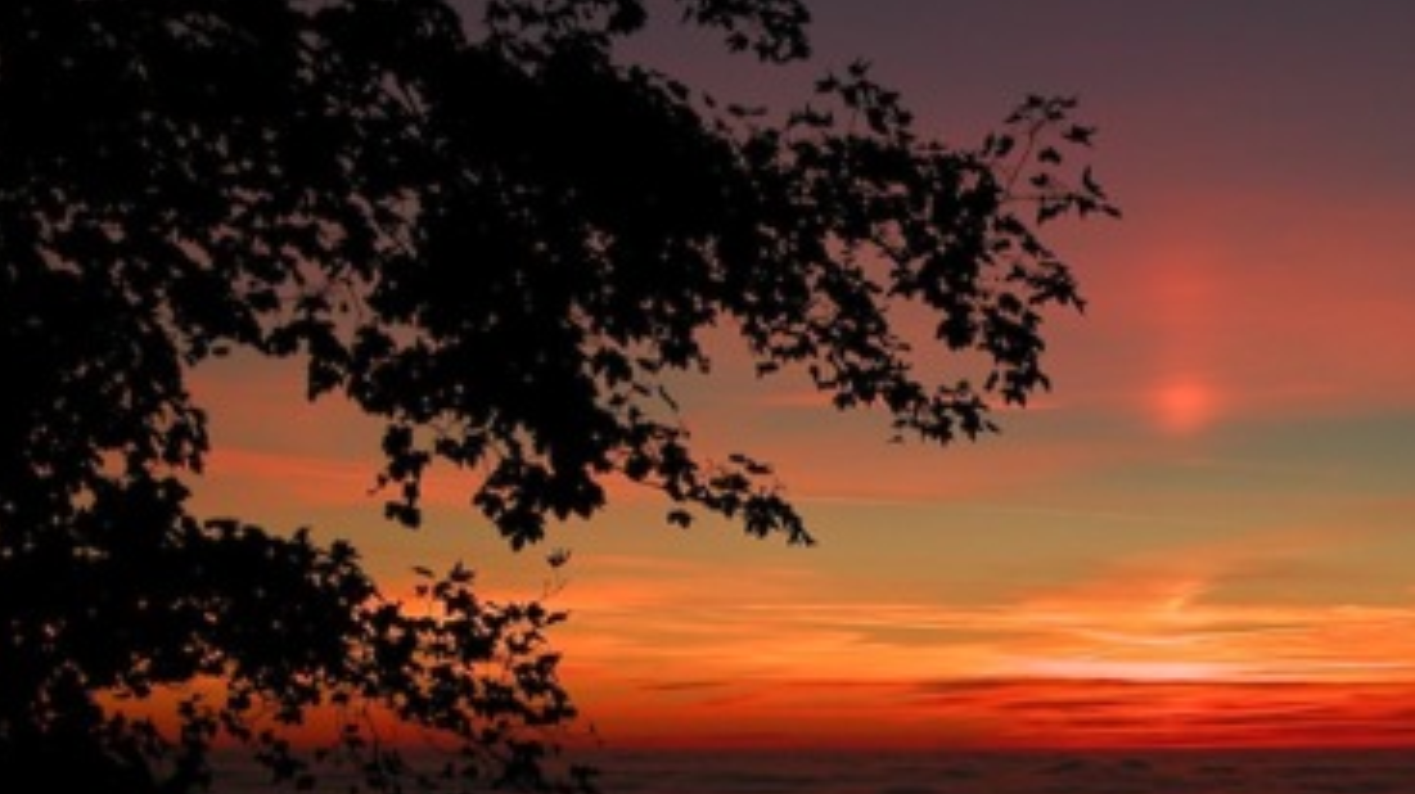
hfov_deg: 19.7
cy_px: 532
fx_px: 4050
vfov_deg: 11.2
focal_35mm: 108
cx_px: 1020
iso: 100
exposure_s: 1/81.1
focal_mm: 15.7
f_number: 3.2
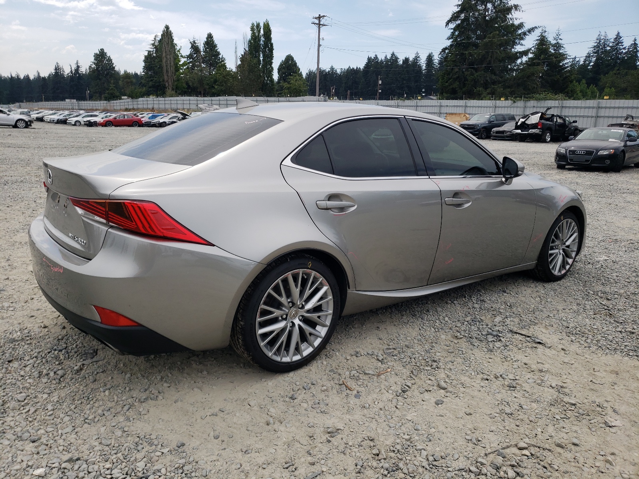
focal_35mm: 26
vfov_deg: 53.1
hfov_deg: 67.3
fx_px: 480
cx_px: 320
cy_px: 240
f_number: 1.5
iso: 50
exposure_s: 1/3333
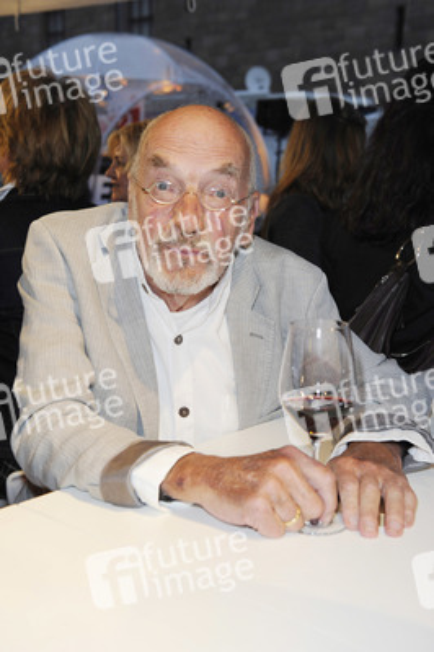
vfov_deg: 39.6
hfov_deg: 26.9
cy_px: 326
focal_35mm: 50
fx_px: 906
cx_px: 217
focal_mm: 50
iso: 800
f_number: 5.6
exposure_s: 1/80
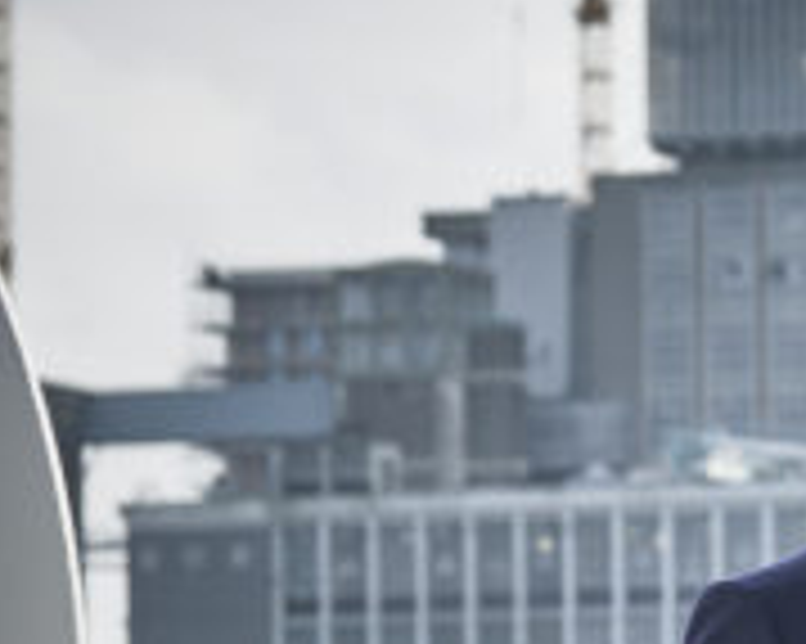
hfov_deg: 7.5
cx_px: 1009
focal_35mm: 254
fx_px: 6056
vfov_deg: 6.1
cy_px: 741
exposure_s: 1/250
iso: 80
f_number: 4.5
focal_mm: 58.7
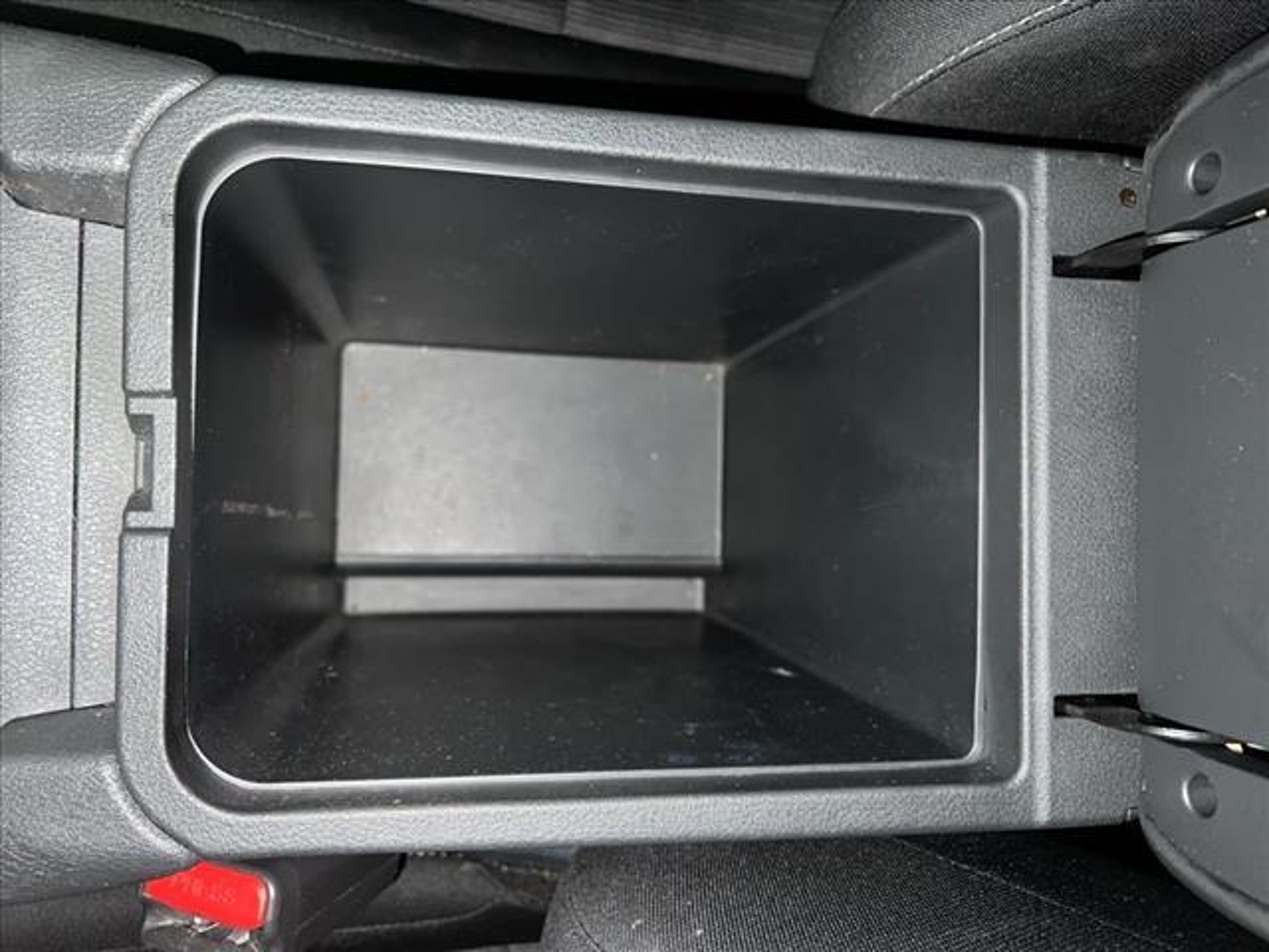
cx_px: 634
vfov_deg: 53.1
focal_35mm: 26
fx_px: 953
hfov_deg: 67.3
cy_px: 476
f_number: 1.5
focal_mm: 5.7
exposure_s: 1/4
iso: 32
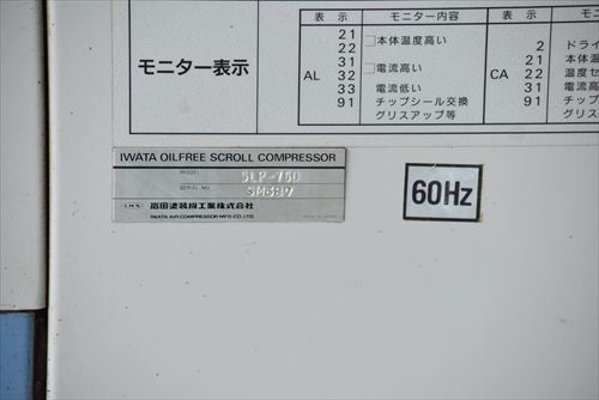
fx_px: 3746
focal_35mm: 225
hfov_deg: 9.1
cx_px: 300
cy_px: 200
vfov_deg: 6.1
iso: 1250
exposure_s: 1/400
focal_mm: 150
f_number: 6.3
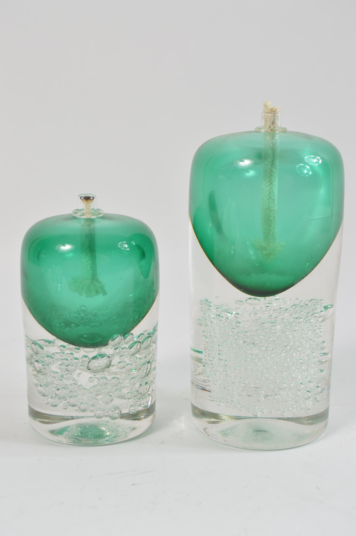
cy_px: 268
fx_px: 847
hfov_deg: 23.7
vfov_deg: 35.1
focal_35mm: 57
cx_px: 178
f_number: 7.1
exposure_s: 1/80
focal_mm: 38
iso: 100
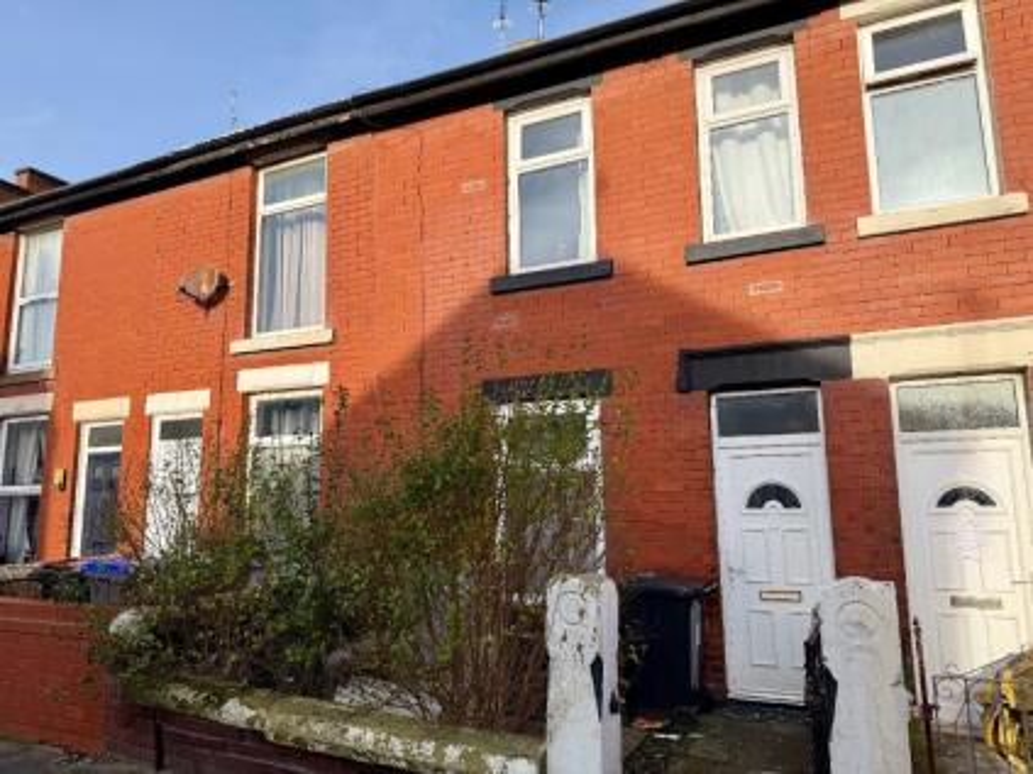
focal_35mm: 24
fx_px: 716
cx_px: 516
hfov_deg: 71.6
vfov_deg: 56.8
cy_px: 387
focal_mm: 6.76
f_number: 1.78
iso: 80
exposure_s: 1/2525
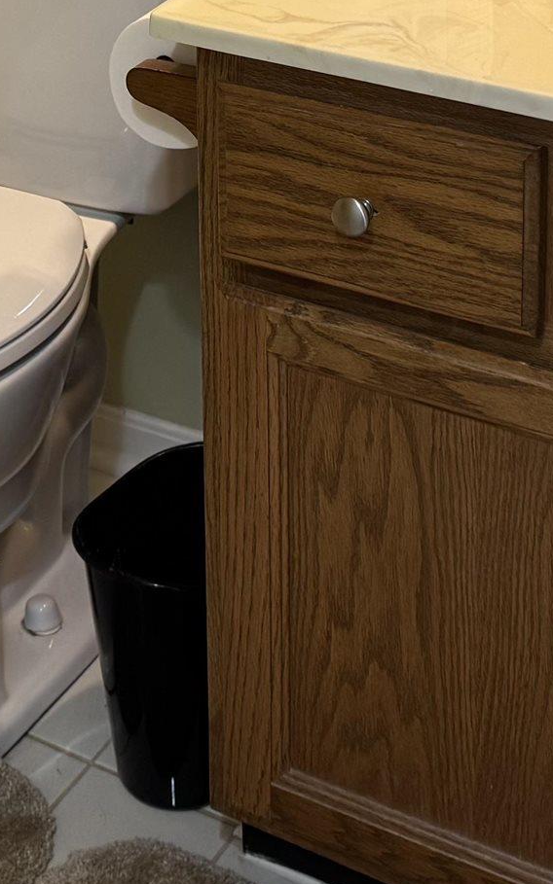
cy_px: -177
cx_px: 19
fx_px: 2074
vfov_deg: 22.2
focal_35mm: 86
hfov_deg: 15.0
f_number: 1.78
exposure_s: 1/60
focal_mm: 6.76
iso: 160
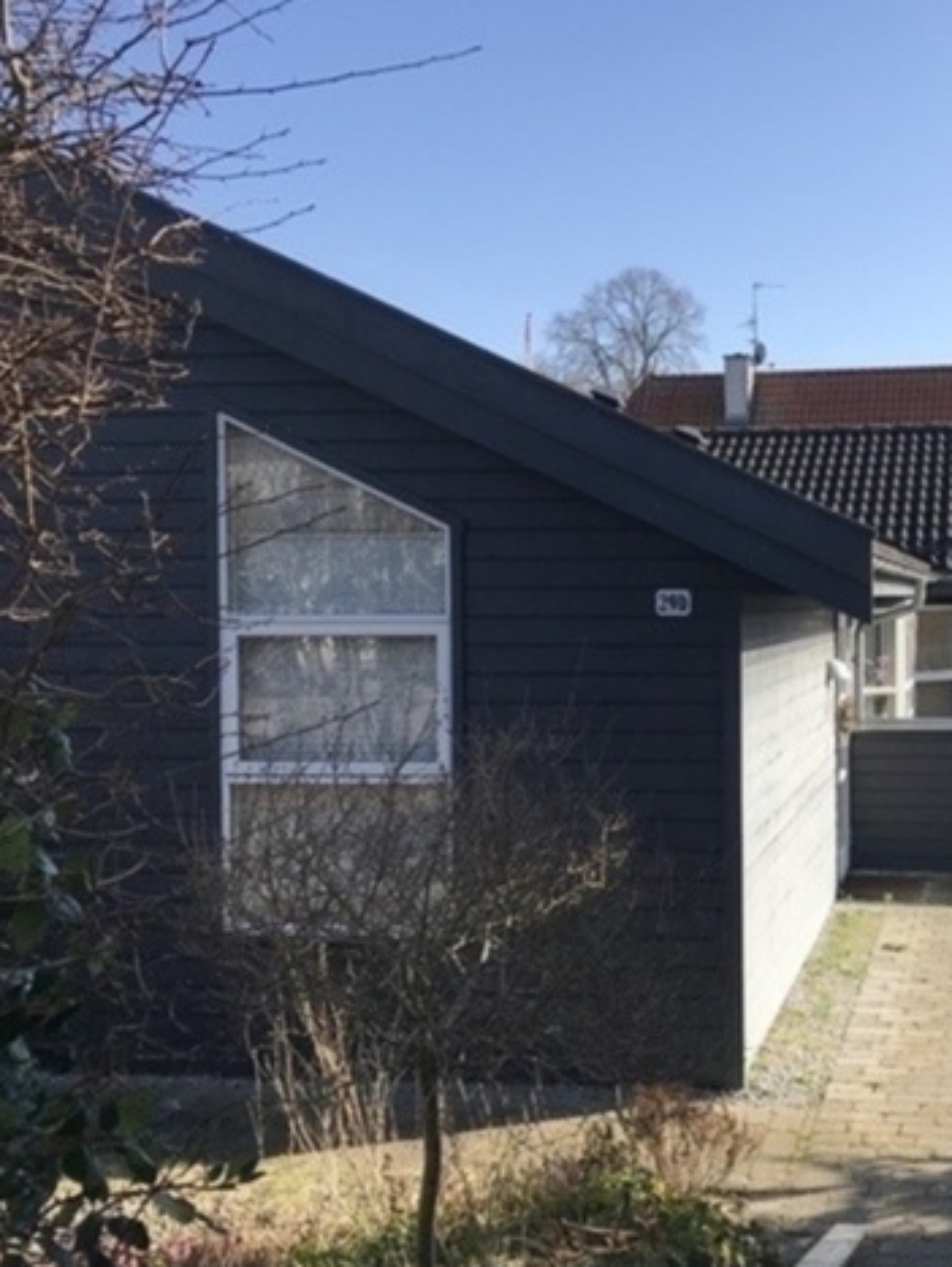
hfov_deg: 30.8
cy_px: 635
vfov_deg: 41.2
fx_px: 1684
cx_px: 754
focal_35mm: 46
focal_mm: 3.99
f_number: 1.8
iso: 20
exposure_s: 1/1473
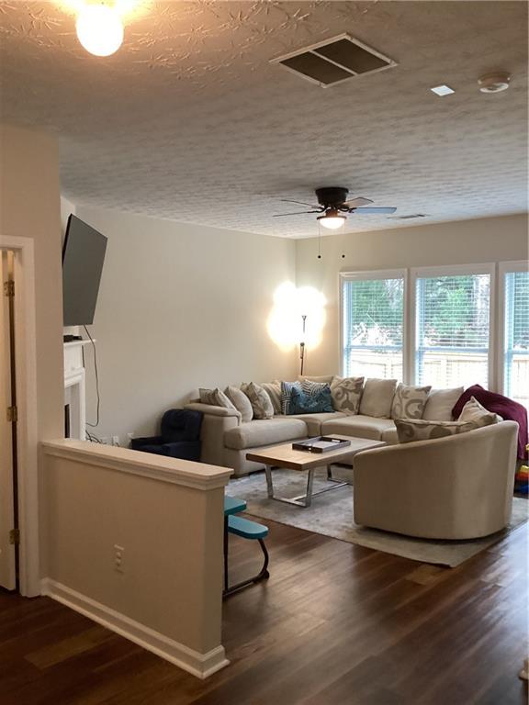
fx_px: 632
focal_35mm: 31
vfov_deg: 58.4
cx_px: 264
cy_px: 352
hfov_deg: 45.4
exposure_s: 1/60
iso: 250
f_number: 2.4
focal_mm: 3.3
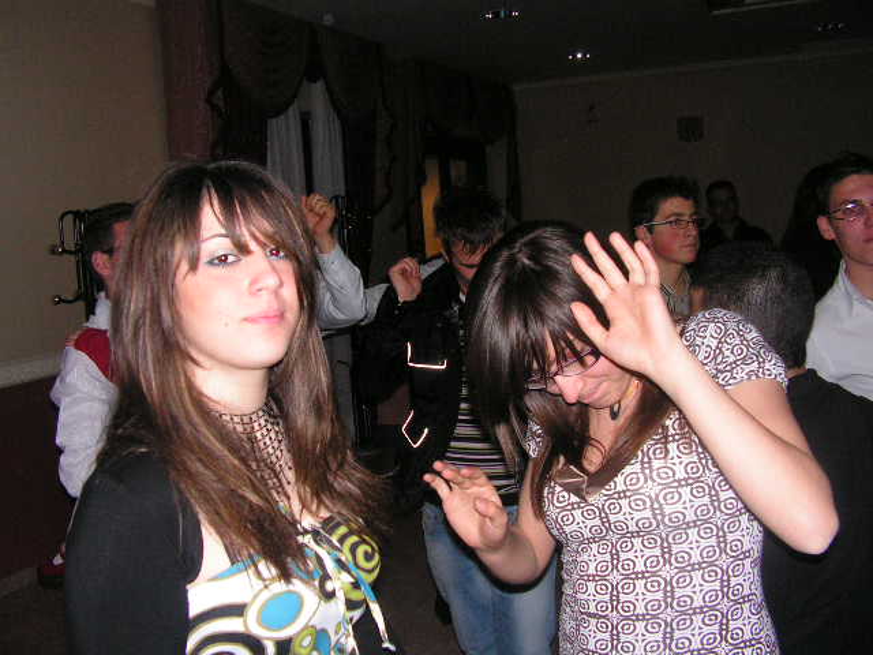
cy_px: 328
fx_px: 908
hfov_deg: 51.4
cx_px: 436
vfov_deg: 39.7
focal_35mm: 36
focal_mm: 6
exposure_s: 1/40
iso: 200
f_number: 3.2
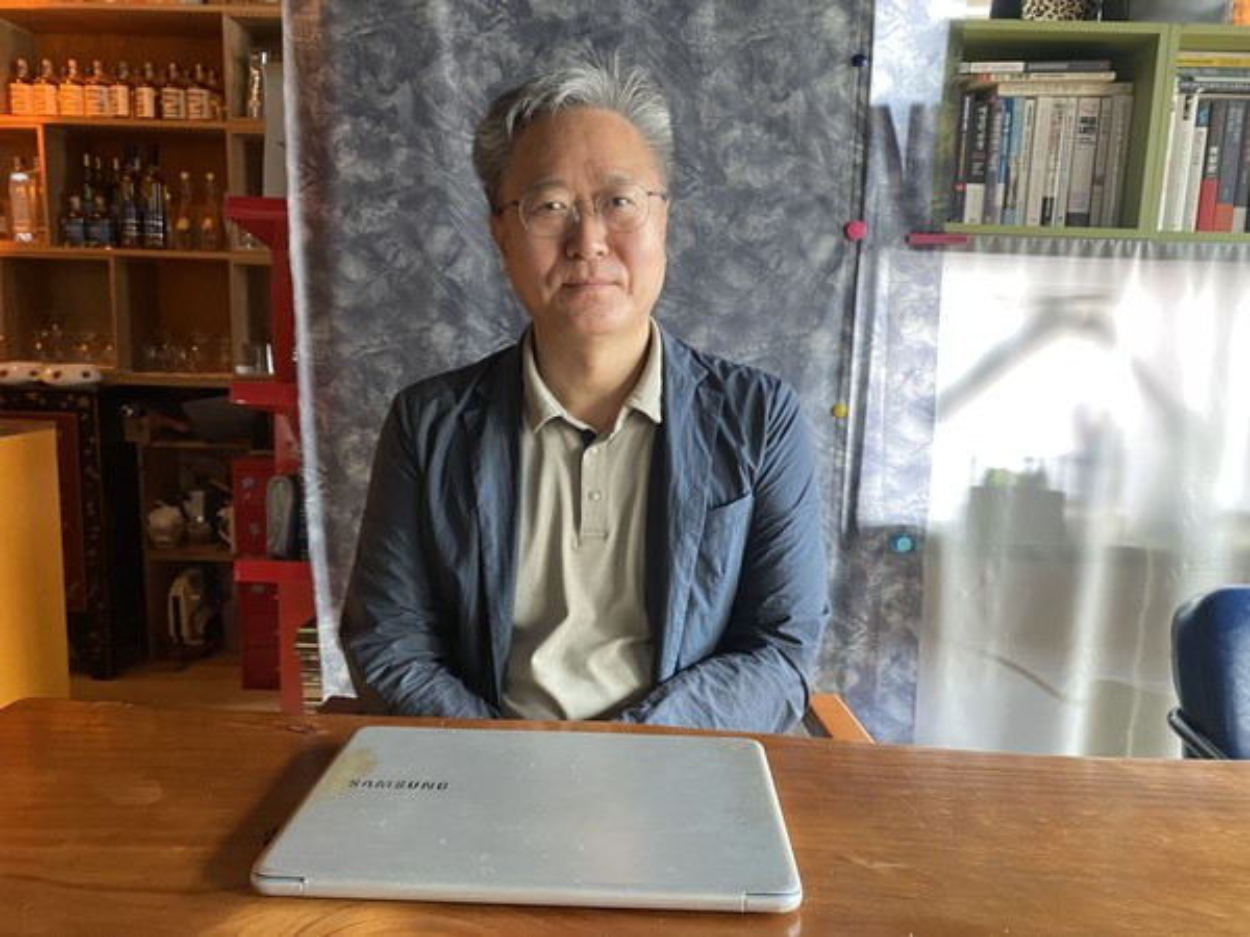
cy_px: 468
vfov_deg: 53.1
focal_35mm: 26
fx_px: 939
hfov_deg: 67.3
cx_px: 625
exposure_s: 1/60
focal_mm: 4.25
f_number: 1.8
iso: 250
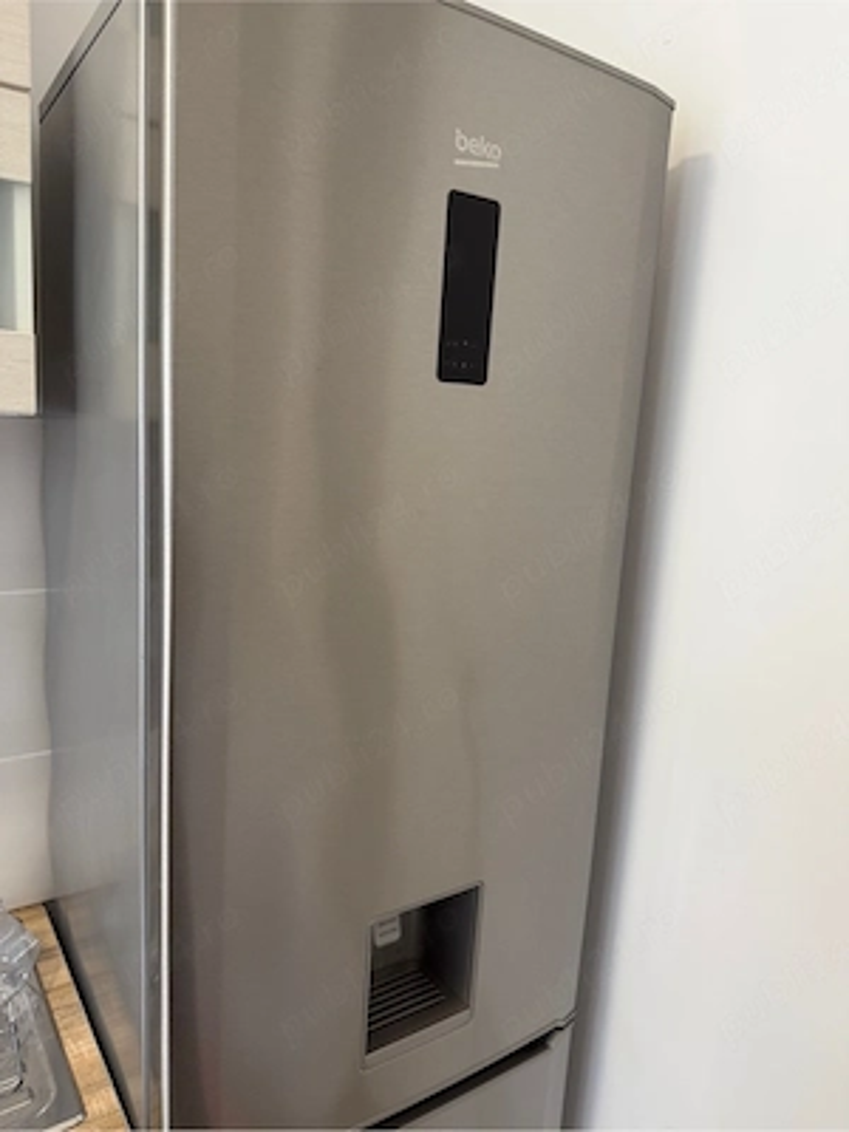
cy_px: 566
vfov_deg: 71.6
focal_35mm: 24
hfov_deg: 56.8
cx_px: 424
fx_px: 785
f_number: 1.78
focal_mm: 6.76
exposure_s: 1/50
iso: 160
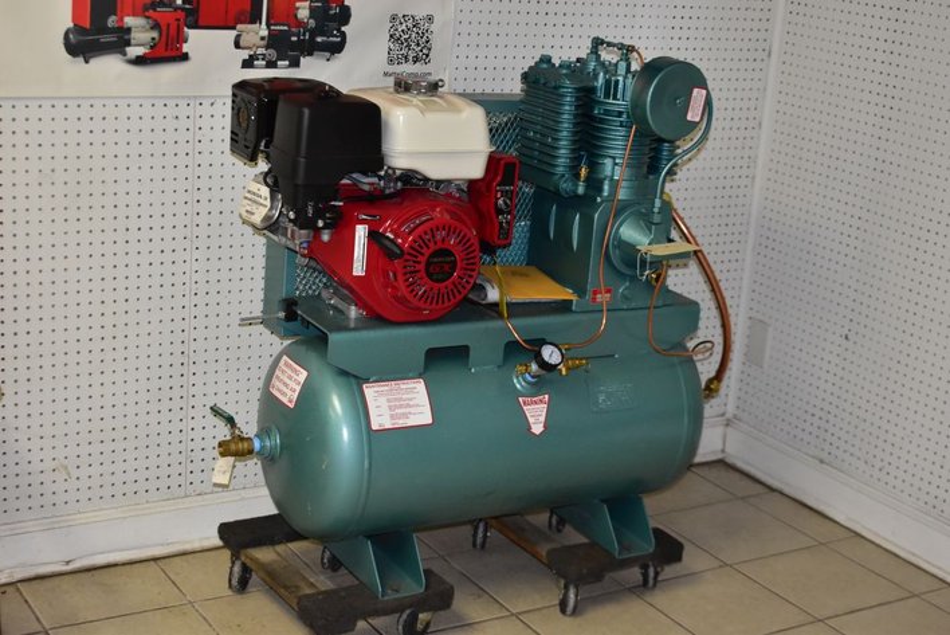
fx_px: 1505
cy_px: 318
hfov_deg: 35.0
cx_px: 475
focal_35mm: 57
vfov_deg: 23.8
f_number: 5.6
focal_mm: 38
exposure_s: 1/60
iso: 1800
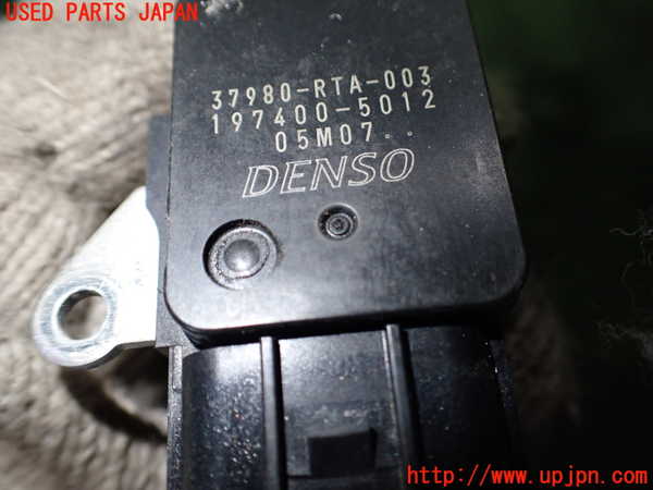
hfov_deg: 60.0
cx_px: 326
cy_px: 245
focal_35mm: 30
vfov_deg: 46.8
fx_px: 566
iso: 400
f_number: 2.3
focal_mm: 5.4
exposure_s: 1/125
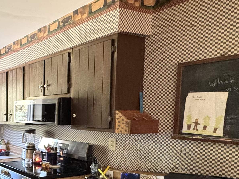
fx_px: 249
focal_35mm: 36
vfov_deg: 38.8
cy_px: 131
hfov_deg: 41.0
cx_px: -25
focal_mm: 2.22
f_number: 2.2
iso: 500
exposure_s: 1/60
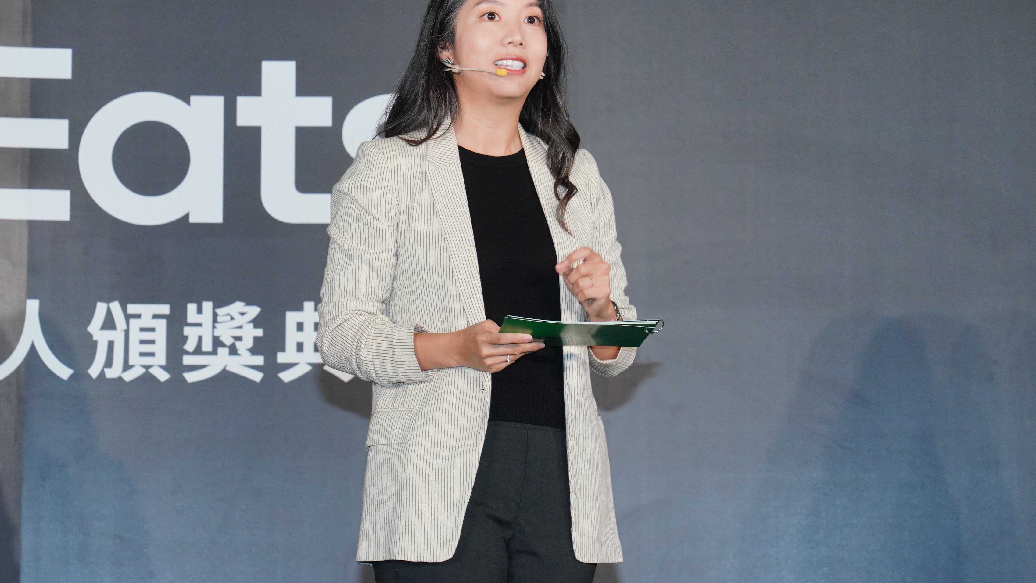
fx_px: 3544
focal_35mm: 129
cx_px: 470
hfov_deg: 16.6
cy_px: 226
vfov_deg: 9.4
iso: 1600
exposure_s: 1/160
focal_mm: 70
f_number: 5.6
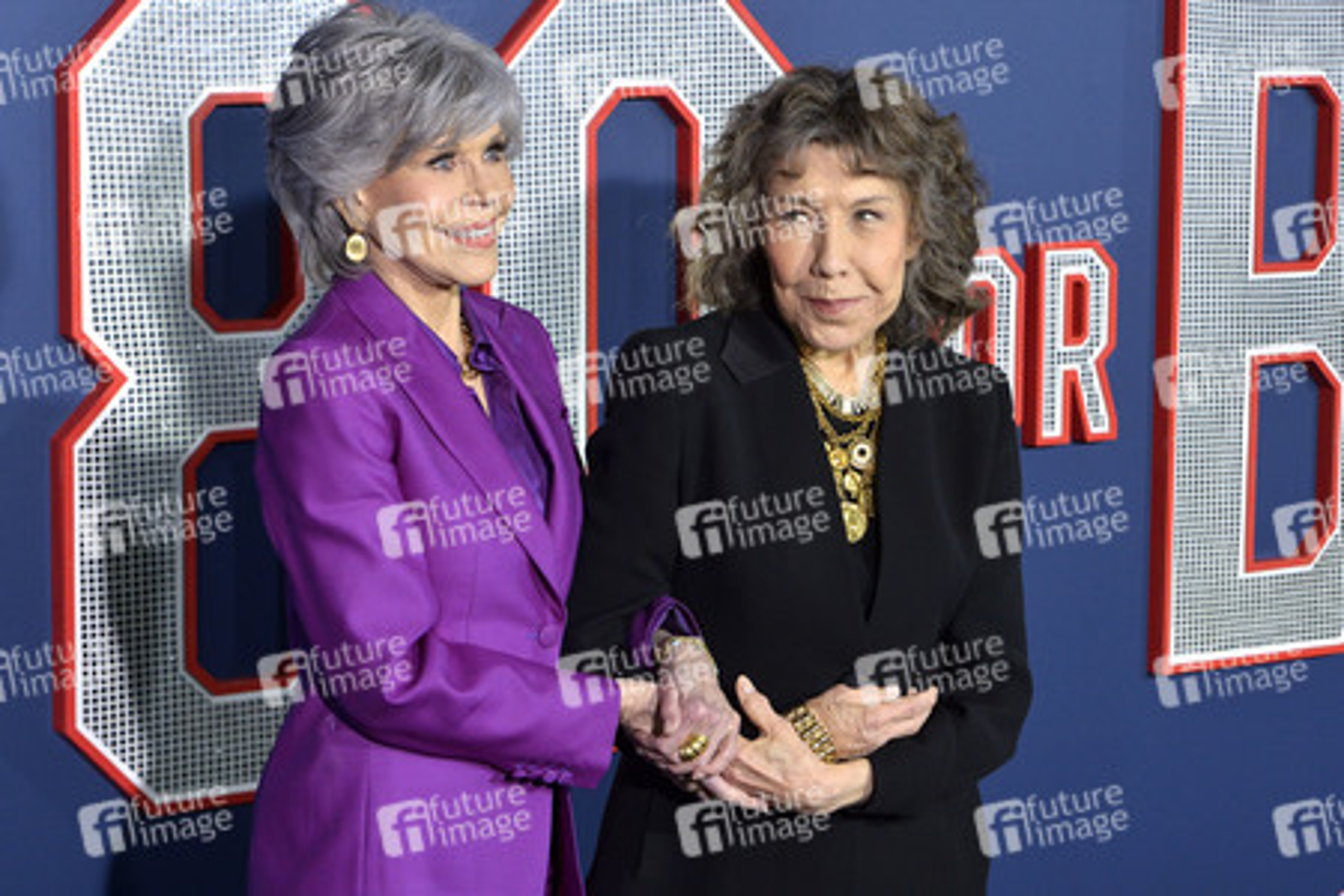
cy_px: 448
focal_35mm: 95
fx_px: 3546
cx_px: 672
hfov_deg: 21.5
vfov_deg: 14.4
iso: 2000
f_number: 6.3
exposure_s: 1/320
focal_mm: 95
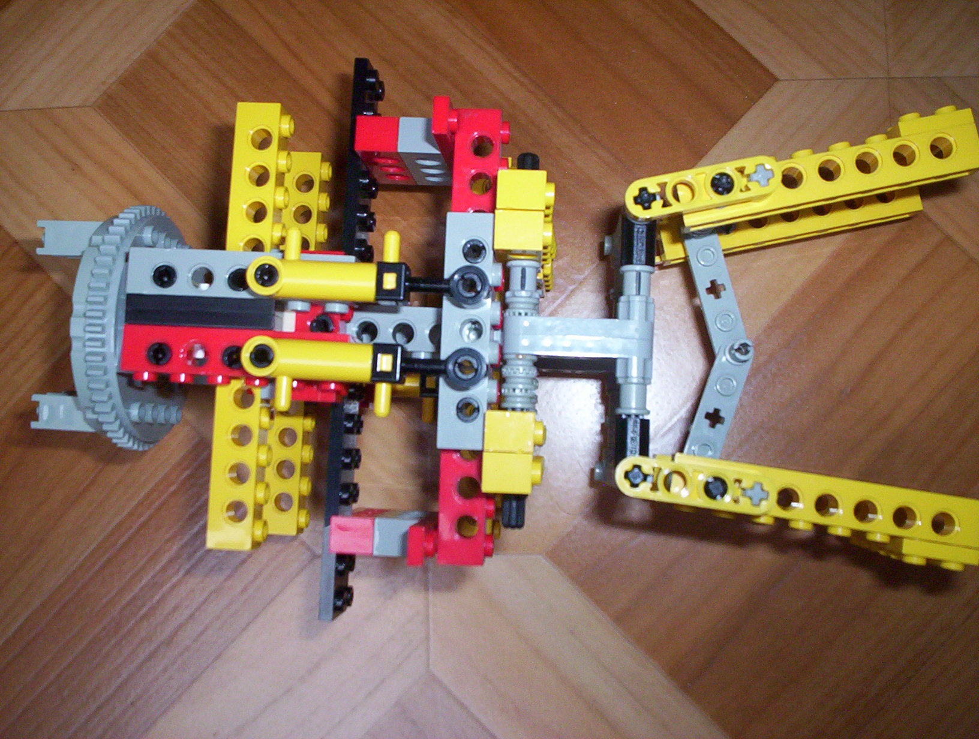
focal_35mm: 38
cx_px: 490
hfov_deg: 48.9
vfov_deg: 37.9
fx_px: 1077
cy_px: 370
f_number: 4.5
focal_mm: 4.99
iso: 140
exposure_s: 1/60
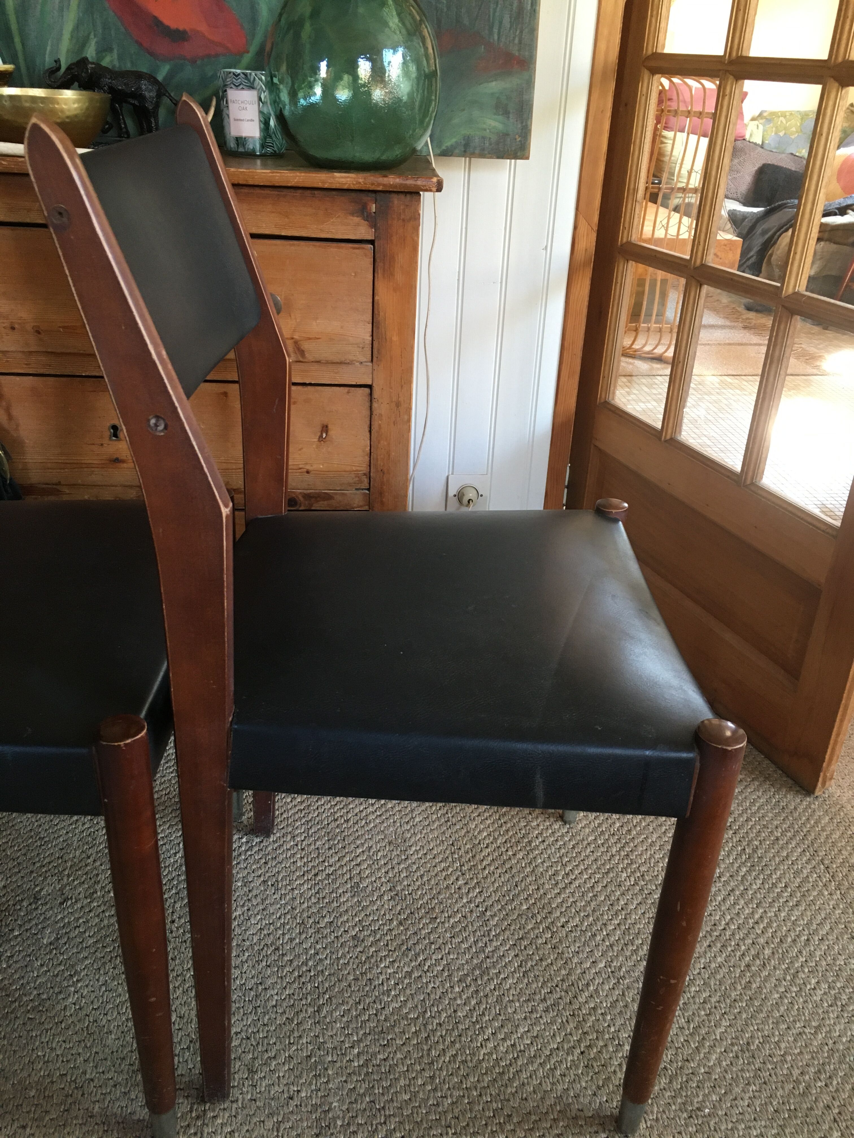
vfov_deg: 61.7
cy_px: 569
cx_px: 427
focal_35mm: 29
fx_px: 954
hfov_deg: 48.2
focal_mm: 4.15
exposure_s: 1/33
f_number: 2.2
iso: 160
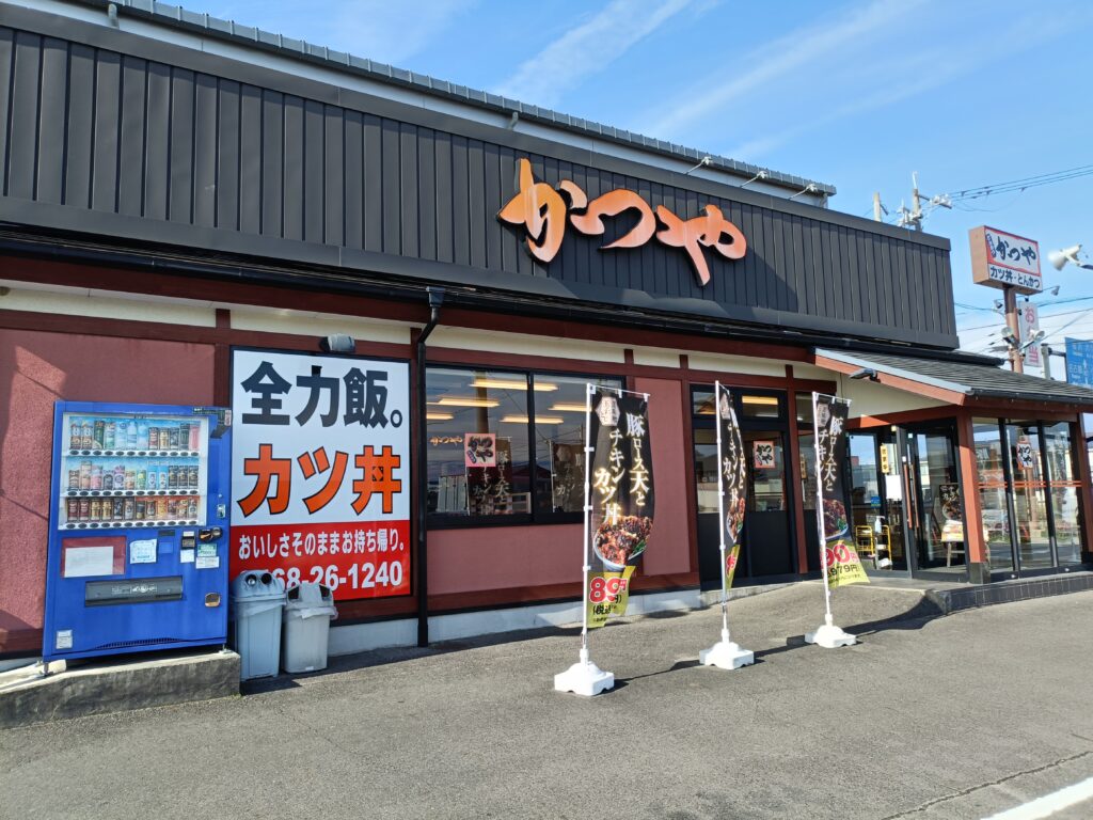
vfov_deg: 54.9
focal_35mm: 25
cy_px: 410
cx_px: 546
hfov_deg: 69.4
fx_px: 789
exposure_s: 1/363
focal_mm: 4.7
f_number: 1.7
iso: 50
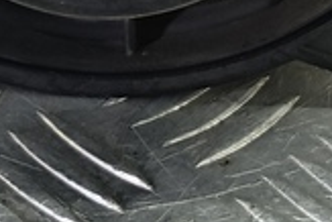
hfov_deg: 13.7
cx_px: 112
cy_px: -240
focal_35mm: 150
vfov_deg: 8.6
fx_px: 1385
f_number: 1.6
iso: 197
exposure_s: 1/33.3
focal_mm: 4.11
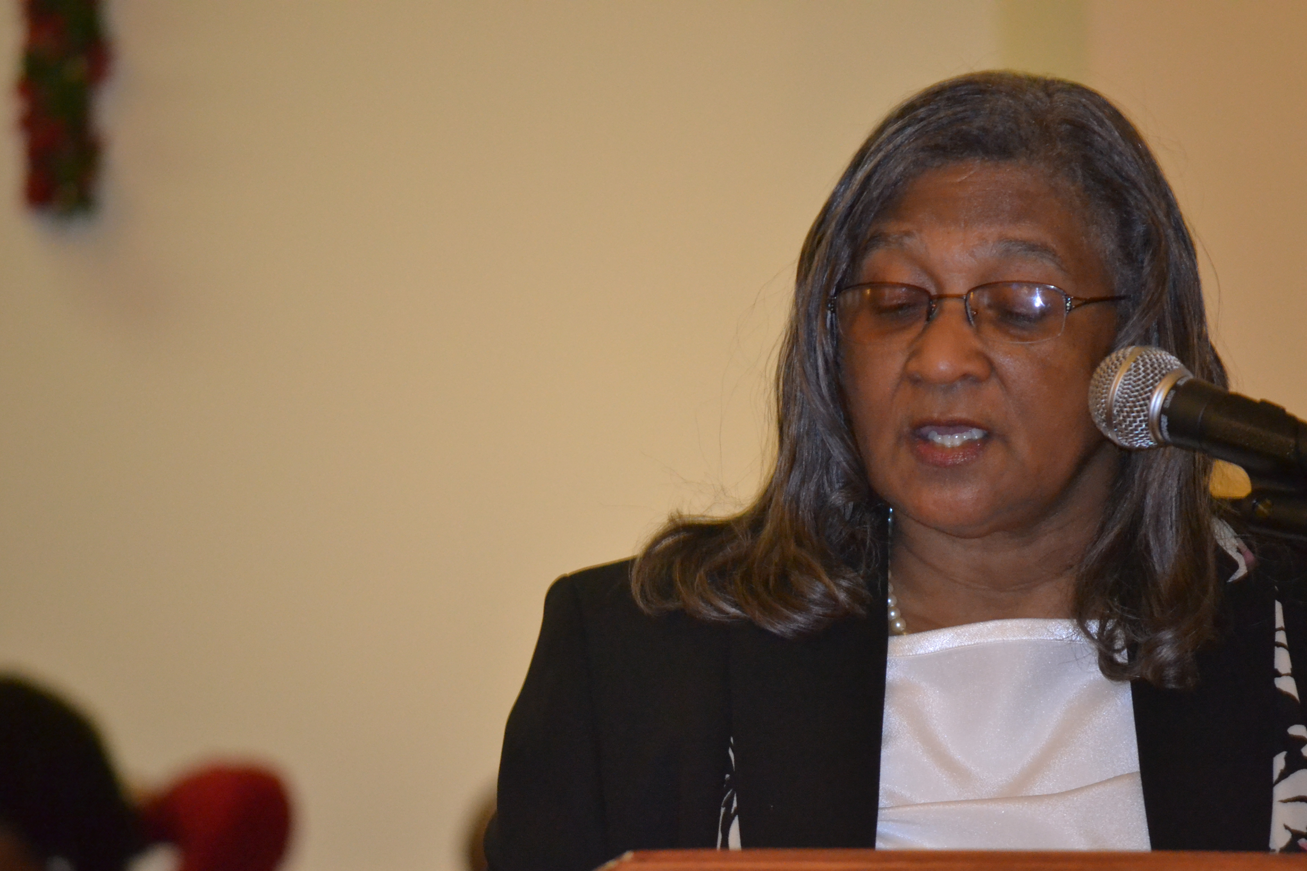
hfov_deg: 6.9
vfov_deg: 4.6
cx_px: 654
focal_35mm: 300
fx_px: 10891
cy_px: 436
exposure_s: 1/60
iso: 3200
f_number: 5.6
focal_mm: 200
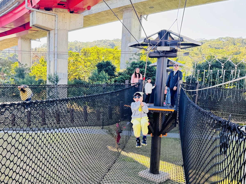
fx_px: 171
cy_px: 92
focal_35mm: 24
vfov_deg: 56.8
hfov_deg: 71.6
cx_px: 123
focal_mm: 6.76
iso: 80
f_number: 1.78
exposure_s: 1/216
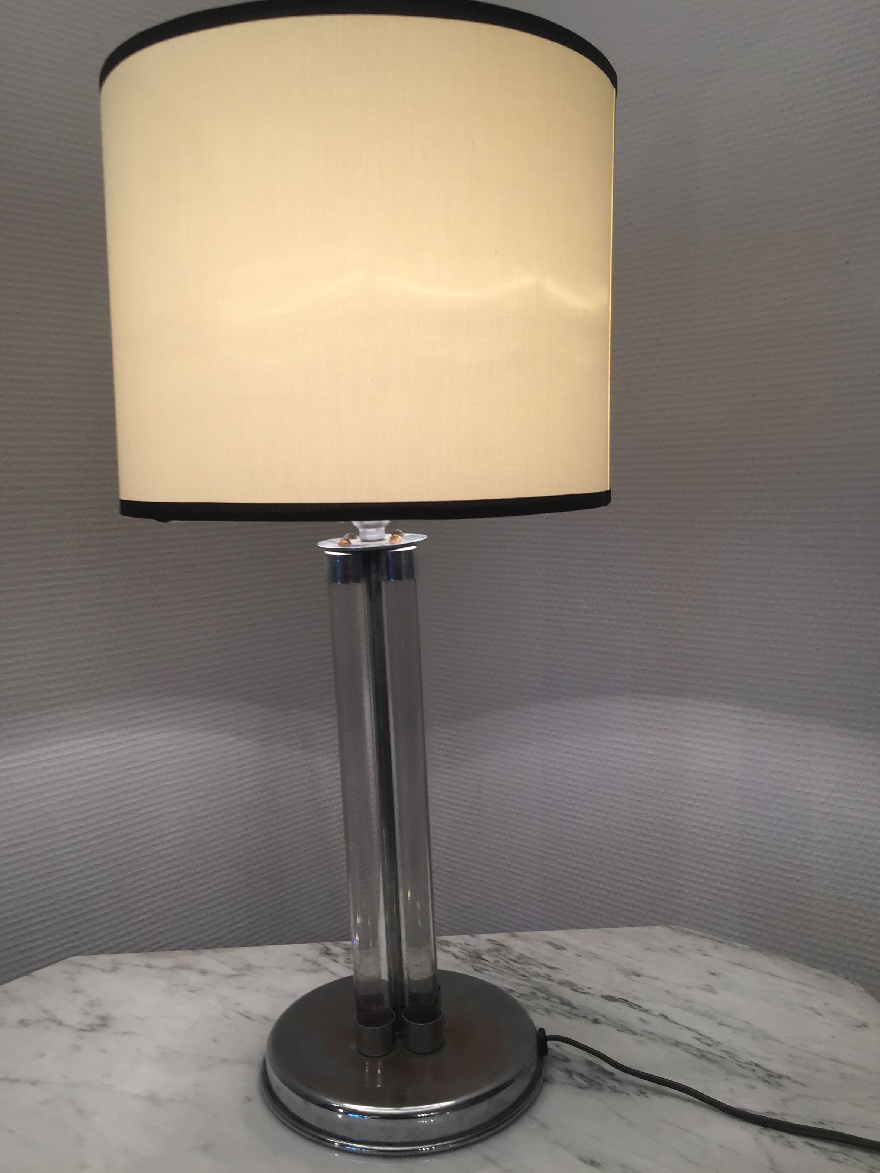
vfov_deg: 60.0
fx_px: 1017
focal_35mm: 30
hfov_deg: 46.8
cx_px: 429
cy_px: 571
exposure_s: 1/50
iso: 32
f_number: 2.2
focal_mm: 4.15
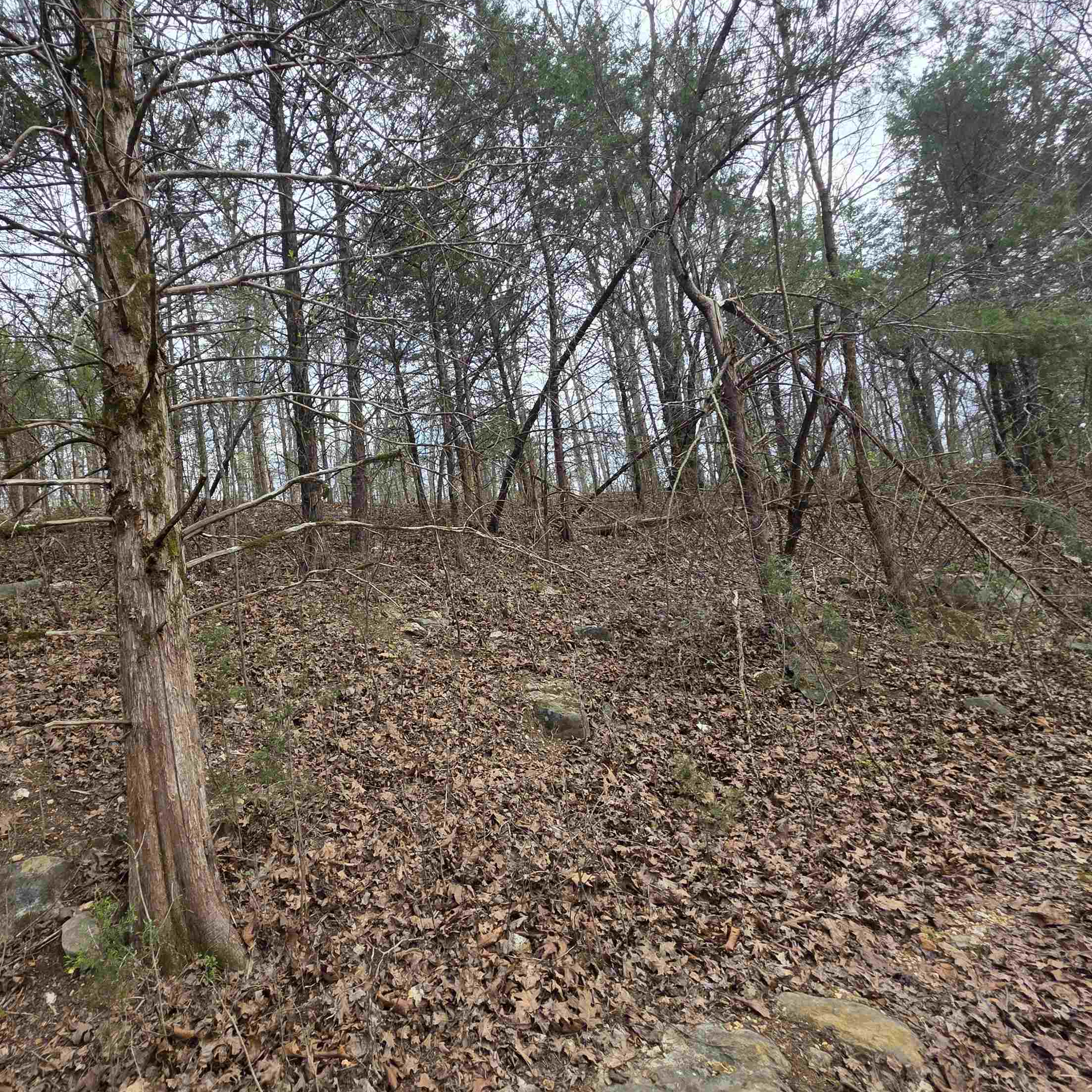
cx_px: 428
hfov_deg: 86.1
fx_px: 571
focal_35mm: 16
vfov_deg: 87.4
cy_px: 523
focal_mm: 2.2
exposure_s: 1/340
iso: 40
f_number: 1.9
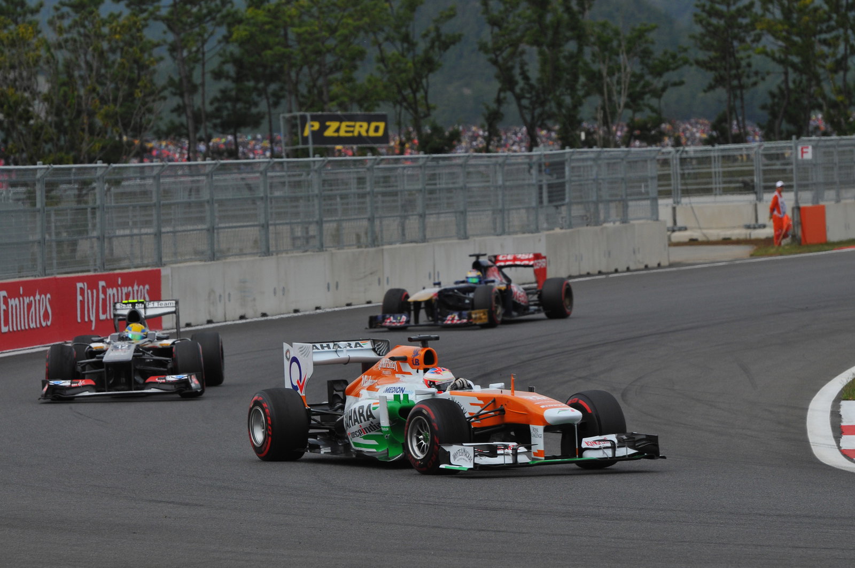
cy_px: 284
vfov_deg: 5.2
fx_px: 6227
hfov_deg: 7.9
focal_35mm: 262
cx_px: 428
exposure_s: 1/1000
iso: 320
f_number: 7.1
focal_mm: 175
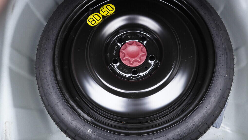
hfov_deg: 52.8
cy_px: 77
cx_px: 124
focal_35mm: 38
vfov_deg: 31.2
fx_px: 250
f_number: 2.8
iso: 500
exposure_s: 1/40
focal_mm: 24
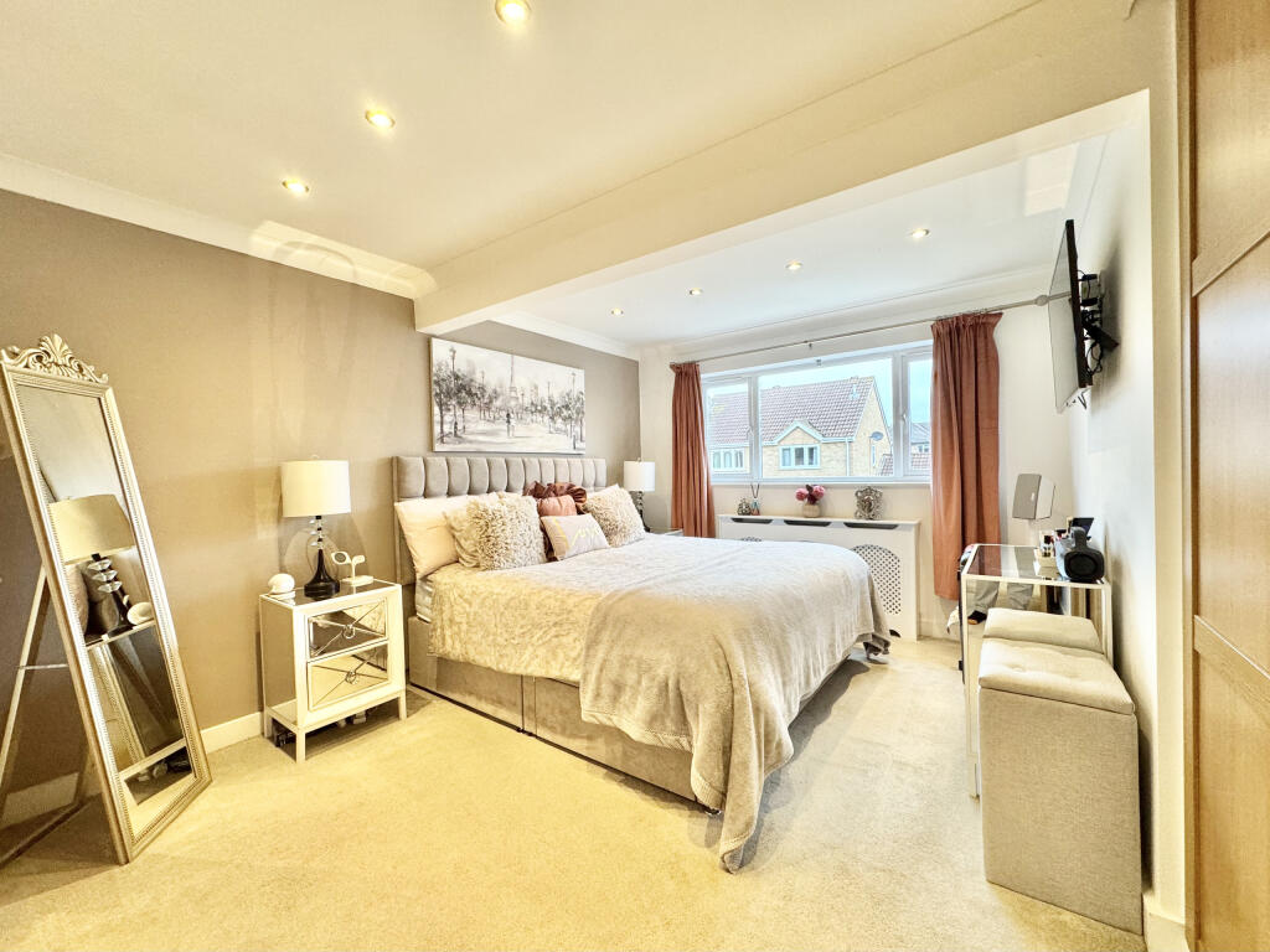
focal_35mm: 14
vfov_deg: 85.7
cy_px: 476
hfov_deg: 102.1
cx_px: 635
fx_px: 514
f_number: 2.2
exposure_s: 1/100
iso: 200
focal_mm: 2.22
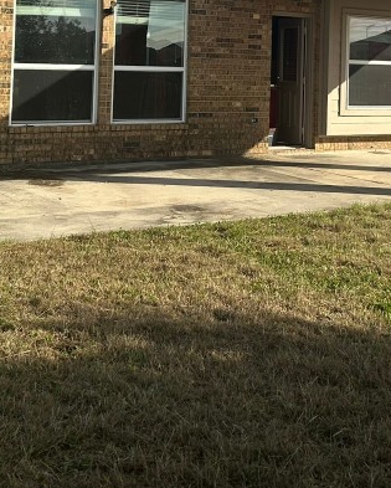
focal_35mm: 61
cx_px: 242
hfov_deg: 24.9
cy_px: 29
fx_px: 881
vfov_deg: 29.4
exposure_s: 1/4545
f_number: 1.78
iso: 80
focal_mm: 6.86
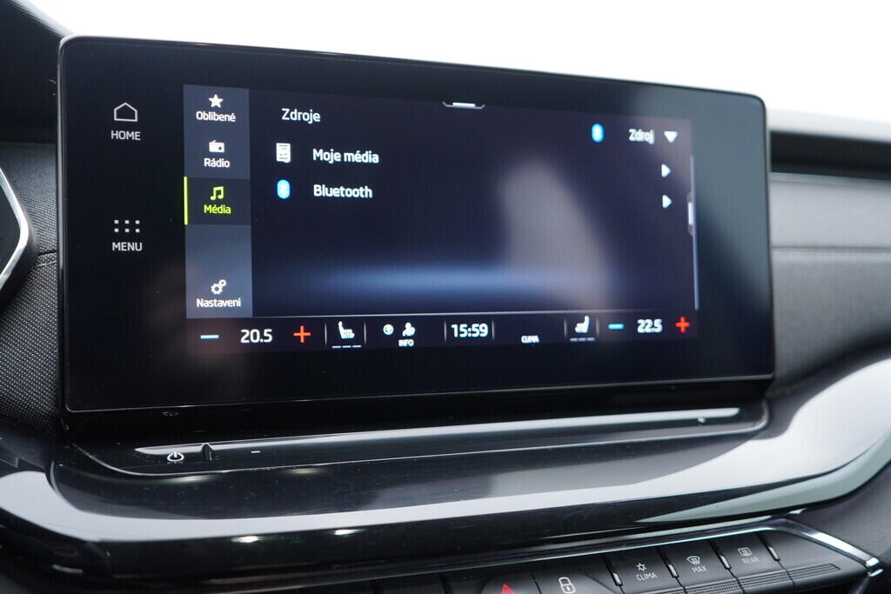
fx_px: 891
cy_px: 297
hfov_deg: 53.1
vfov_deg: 36.9
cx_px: 446
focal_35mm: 36
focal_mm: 24
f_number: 2.8
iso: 250
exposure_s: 1/40
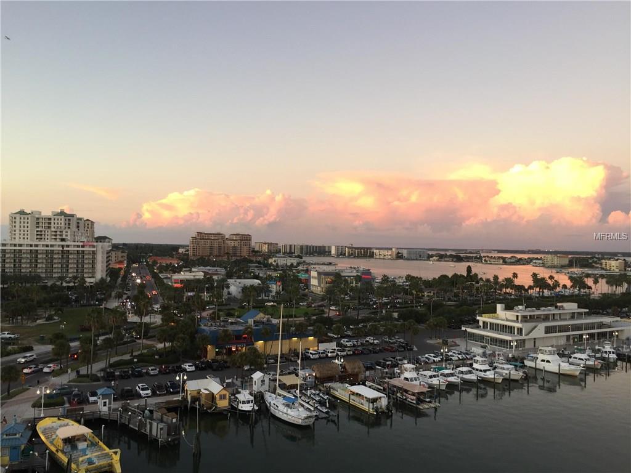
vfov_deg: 48.2
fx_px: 529
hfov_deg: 61.7
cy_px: 236
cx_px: 316
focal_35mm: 29
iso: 40
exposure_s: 1/60
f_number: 2.2
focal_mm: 4.15
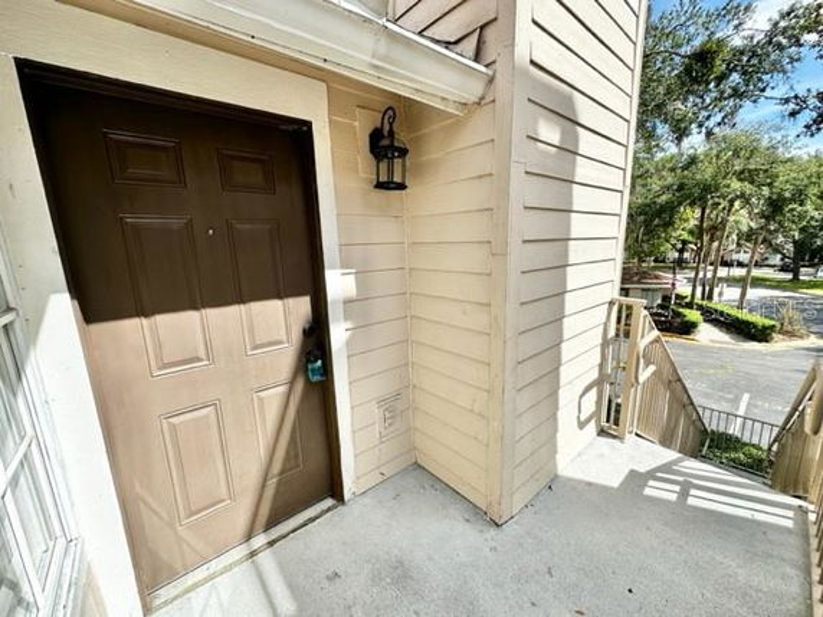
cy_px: 308
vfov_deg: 85.7
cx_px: 412
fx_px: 333
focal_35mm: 14
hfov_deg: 102.1
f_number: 2.2
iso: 50
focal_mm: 2.22
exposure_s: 1/1033
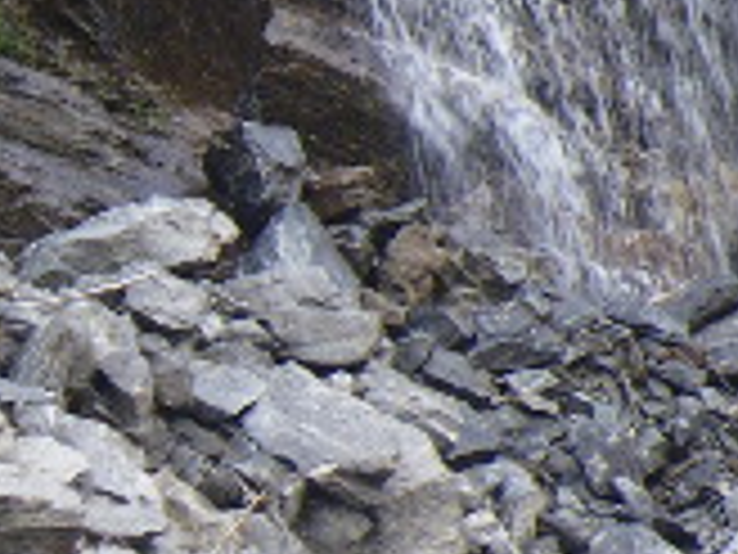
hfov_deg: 8.9
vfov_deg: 6.6
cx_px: -322
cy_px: -622
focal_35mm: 218
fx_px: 4648
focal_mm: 7.5
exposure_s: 1/60
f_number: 4.2
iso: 80
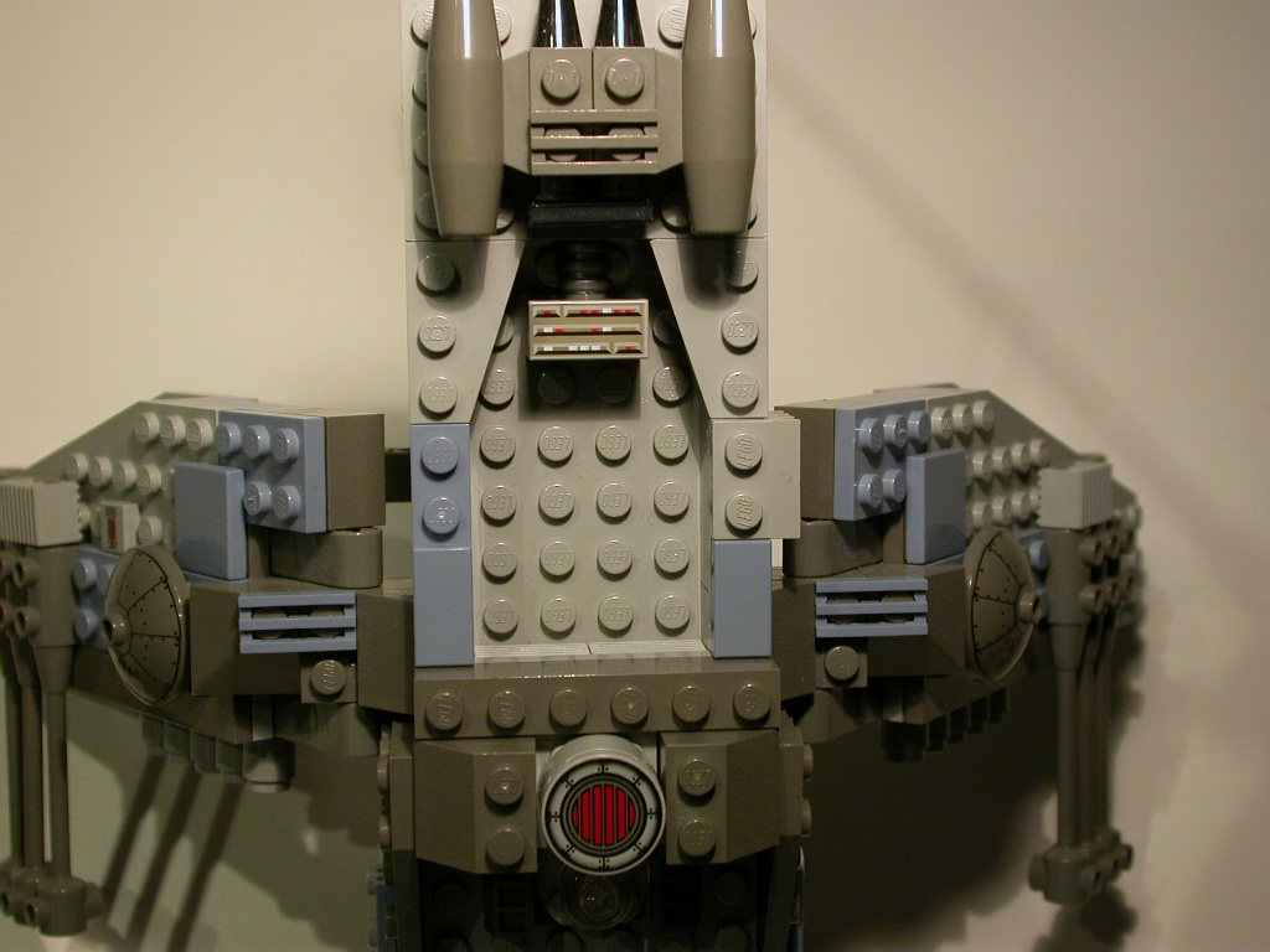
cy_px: 476
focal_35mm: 60
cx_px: 635
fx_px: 2201
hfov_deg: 32.2
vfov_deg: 24.4
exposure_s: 1/97.3
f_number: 3.1
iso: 100
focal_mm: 12.4
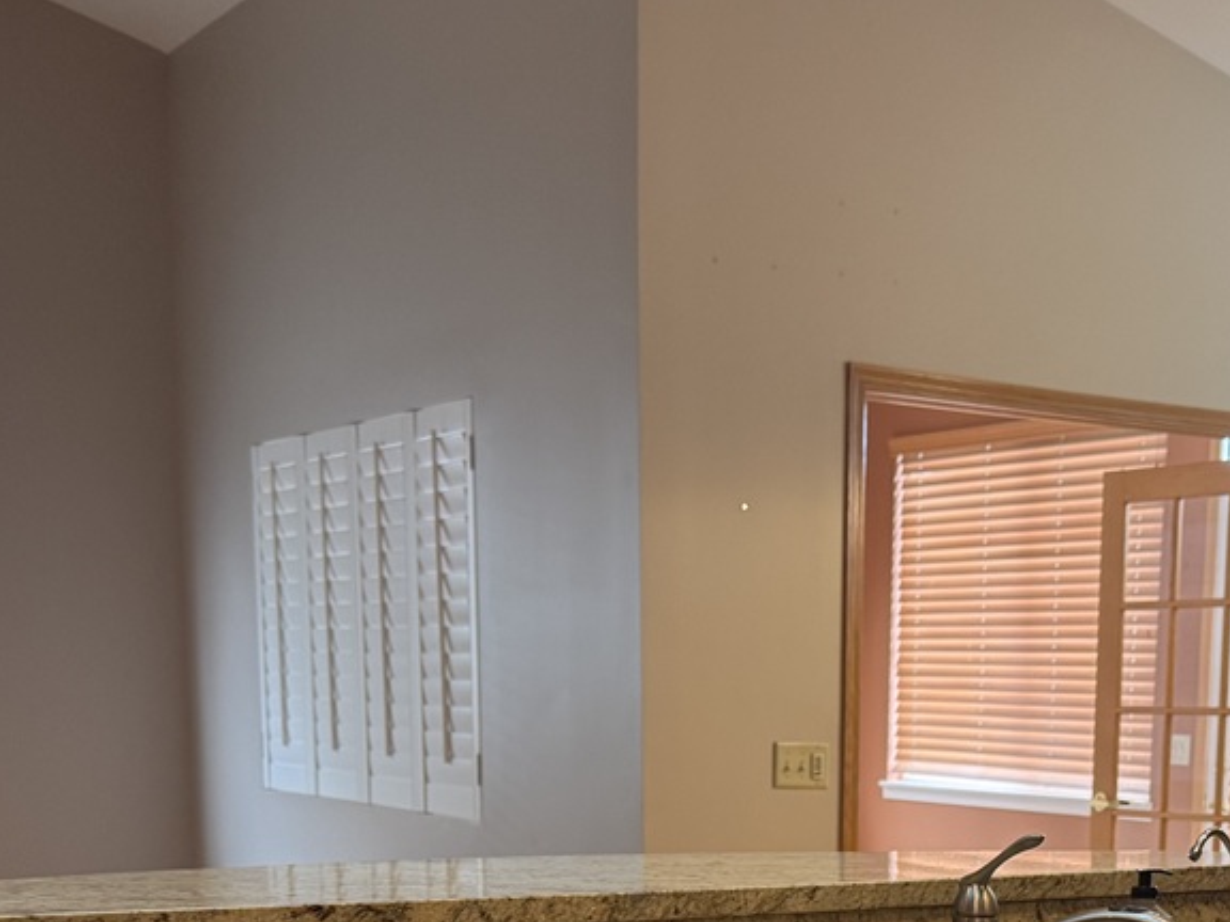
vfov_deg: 22.9
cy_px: 1031
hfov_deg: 31.6
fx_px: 2132
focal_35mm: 60
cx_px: 931
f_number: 1.78
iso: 200
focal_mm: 6.76
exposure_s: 1/60
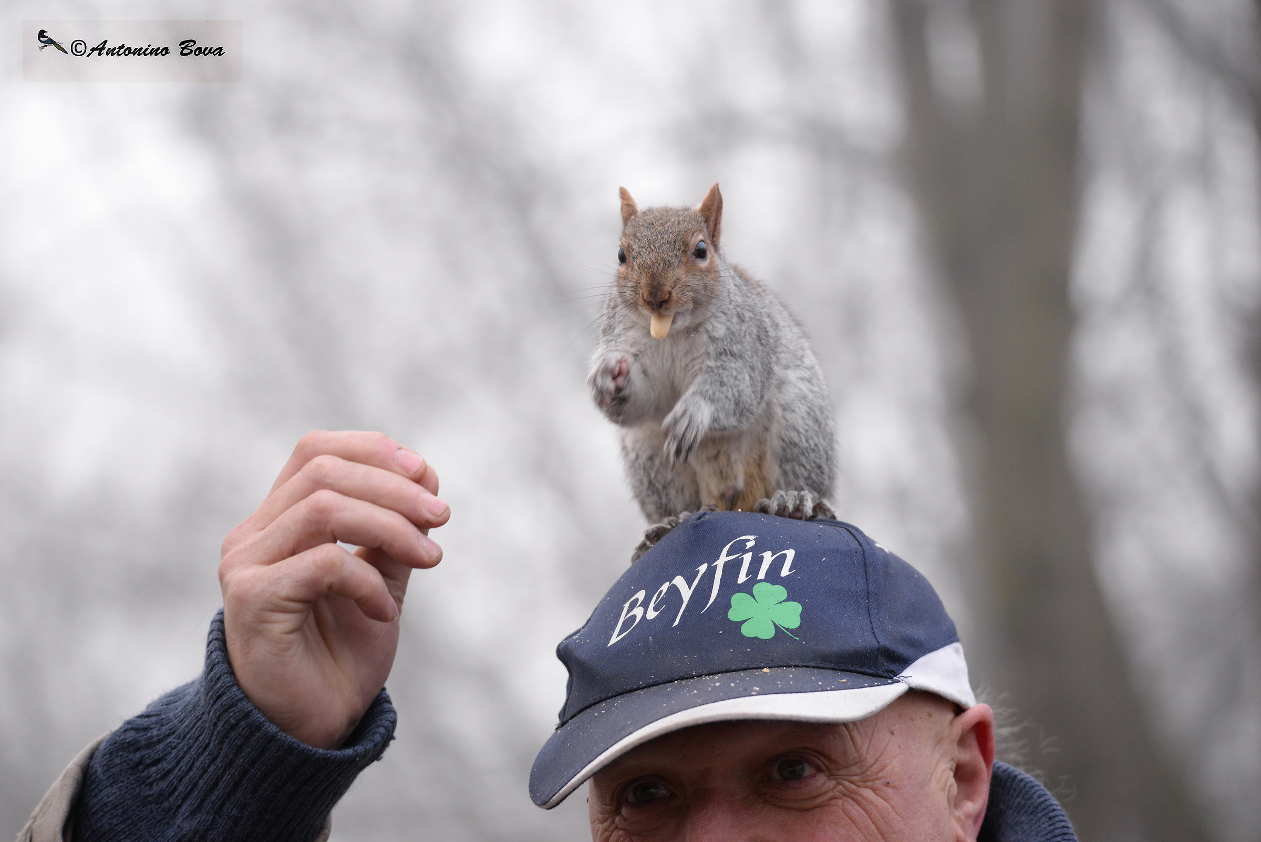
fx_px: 5781
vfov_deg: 8.3
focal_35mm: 165
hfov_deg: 12.4
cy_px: 421
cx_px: 630
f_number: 6.3
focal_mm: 165
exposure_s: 1/500
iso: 2000
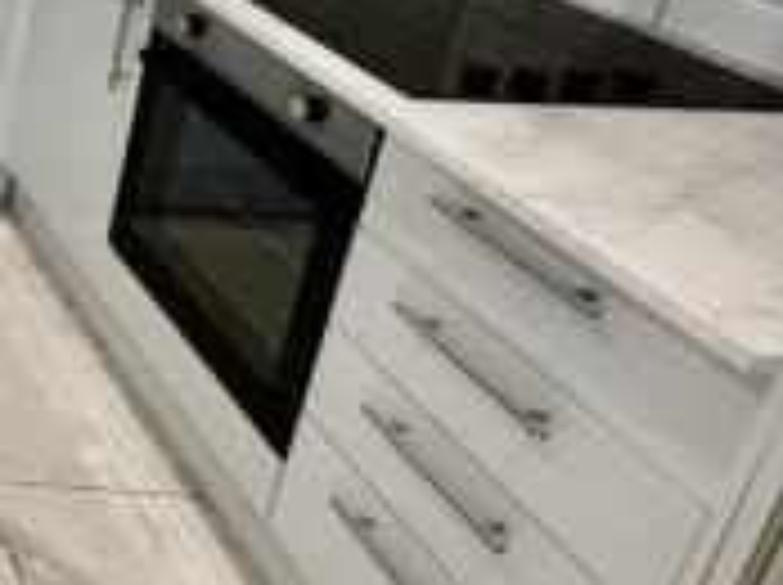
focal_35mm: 47
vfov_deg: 28.2
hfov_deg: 24.6
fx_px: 1062
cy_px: -47
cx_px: -524
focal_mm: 2.22
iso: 125
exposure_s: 1/100
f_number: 2.2
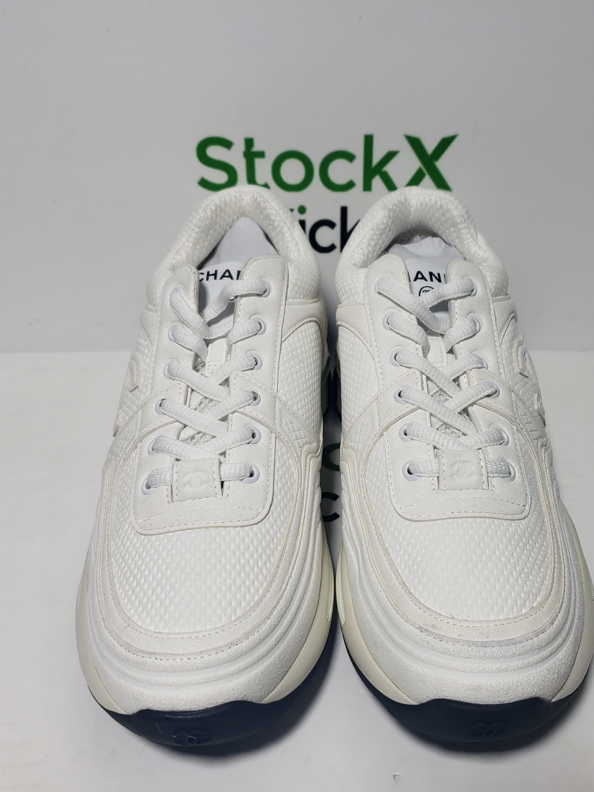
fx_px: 801
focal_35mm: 35
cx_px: 345
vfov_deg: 52.6
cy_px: 396
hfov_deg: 40.6
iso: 50
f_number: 1.5
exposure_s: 1/637
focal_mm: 4.3
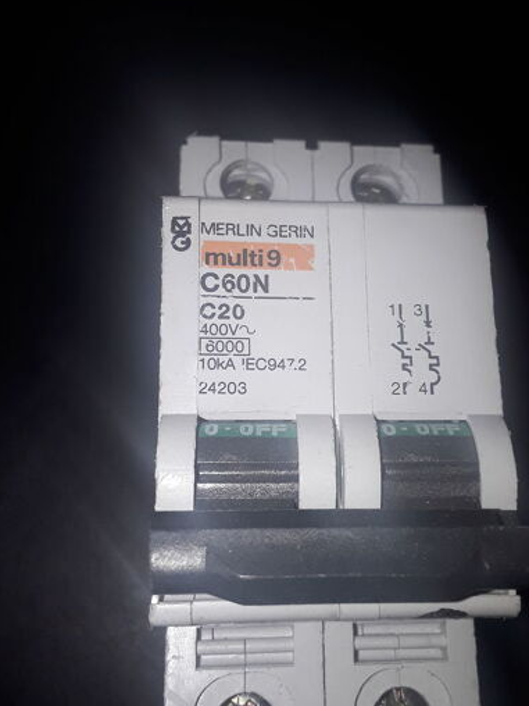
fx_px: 693
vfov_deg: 53.8
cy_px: 395
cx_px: 307
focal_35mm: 34
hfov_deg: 41.7
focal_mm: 2.91
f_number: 1.9
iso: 40
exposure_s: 1/688
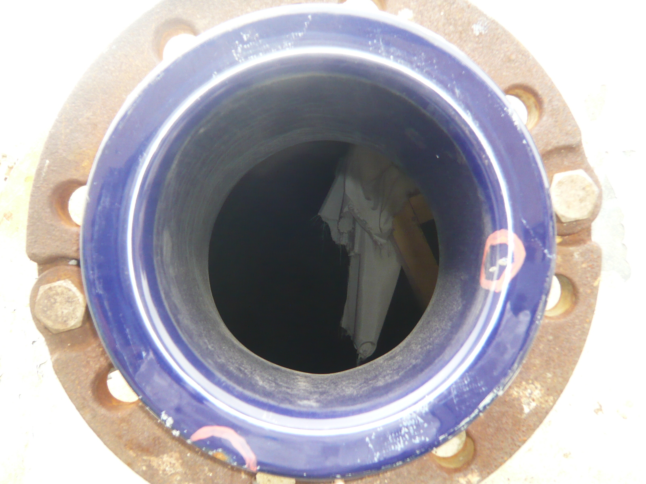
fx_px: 597
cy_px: 242
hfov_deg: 56.8
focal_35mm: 32
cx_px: 323
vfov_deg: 44.2
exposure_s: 1/60
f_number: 2.8
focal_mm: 4.6
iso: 200
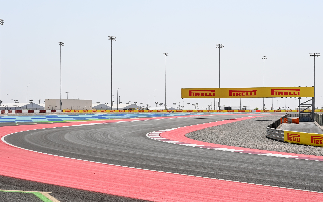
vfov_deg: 18.1
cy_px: 109
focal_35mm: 72
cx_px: 163
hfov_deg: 28.6
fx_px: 634
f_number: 22
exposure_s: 1/320
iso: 400
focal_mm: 70
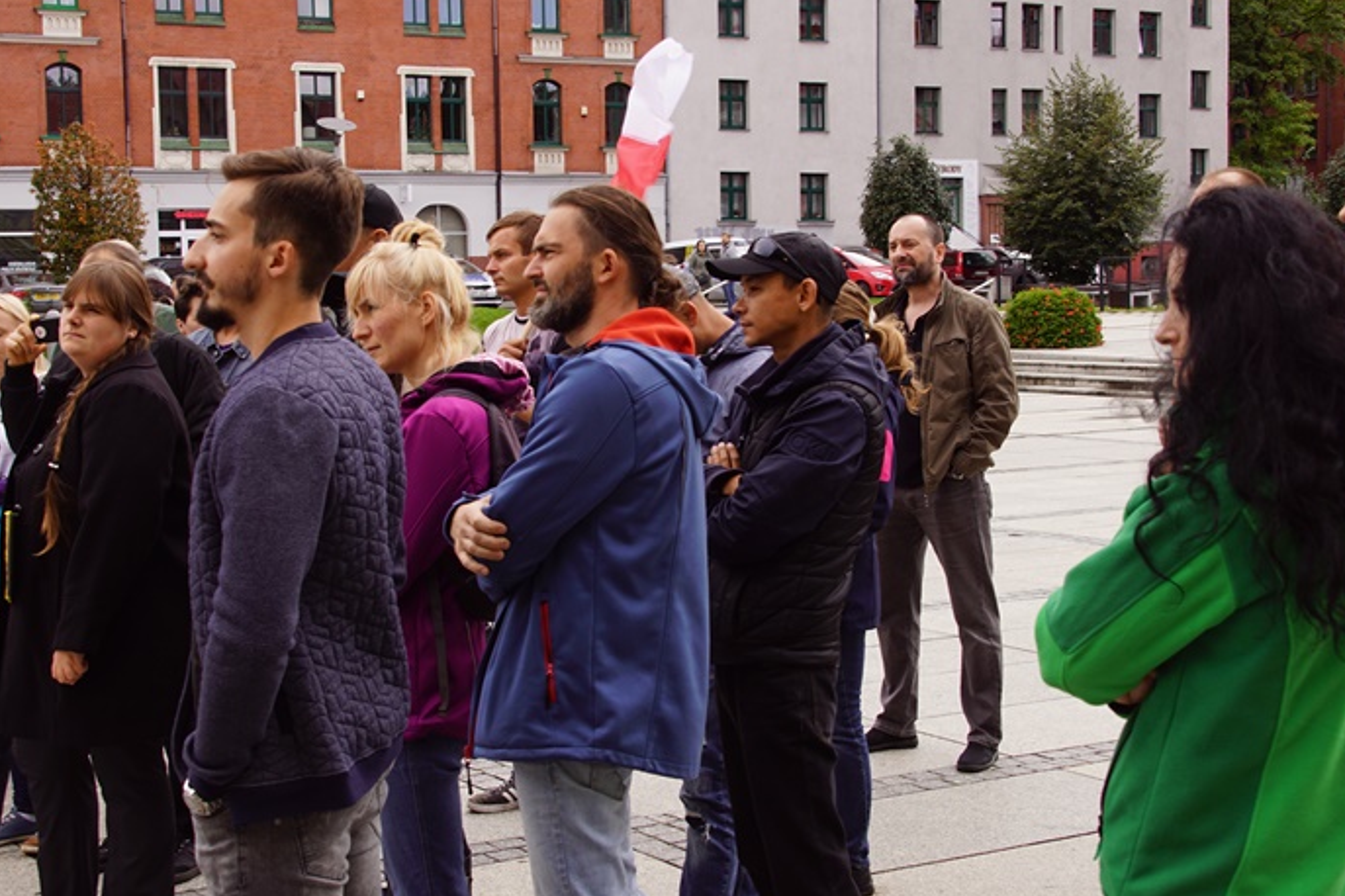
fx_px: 2055
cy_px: 428
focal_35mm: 55
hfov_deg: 36.2
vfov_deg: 24.6
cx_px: 658
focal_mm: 28
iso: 100
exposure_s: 1/100
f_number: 8
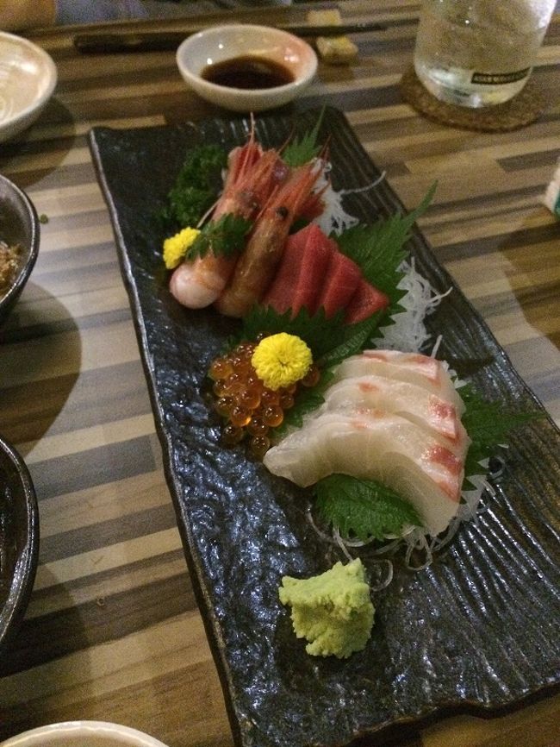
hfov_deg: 46.8
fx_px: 647
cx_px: 280
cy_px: 374
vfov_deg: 60.0
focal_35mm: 30
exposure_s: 1/15
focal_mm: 4.12
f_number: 2.2
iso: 800
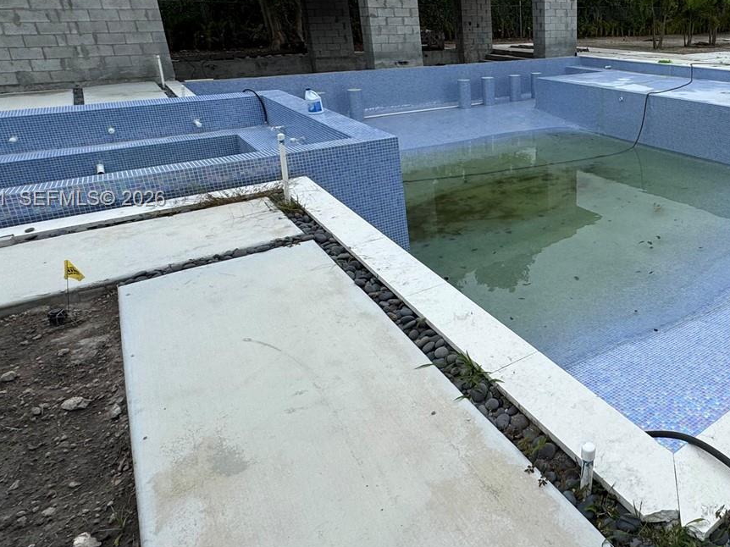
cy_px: 200
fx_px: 548
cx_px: 579
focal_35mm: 26
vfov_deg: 52.4
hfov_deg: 62.0
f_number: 2.2
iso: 50
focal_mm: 2.22
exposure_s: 1/821
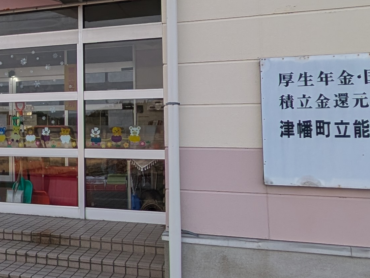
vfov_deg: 32.6
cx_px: -5
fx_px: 471
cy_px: 85
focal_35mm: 44
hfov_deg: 37.9
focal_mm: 2.02
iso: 51
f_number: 1.7
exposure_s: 1/1429
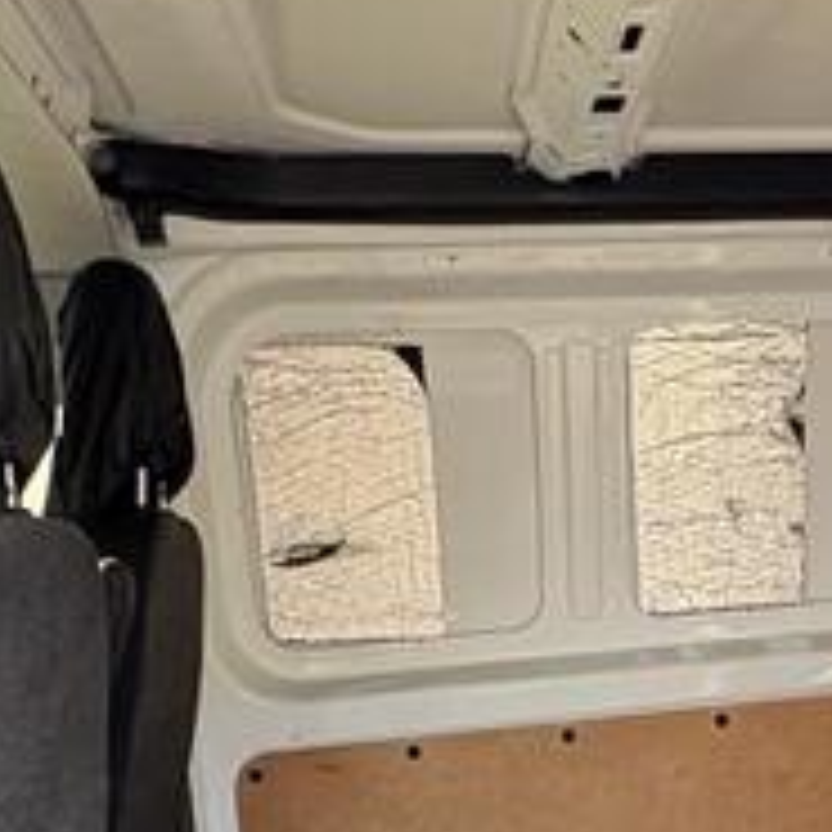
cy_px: 1012
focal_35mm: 60
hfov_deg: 28.1
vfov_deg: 25.5
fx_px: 1632
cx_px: 639
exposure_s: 1/99
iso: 160
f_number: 2.2
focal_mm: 2.22
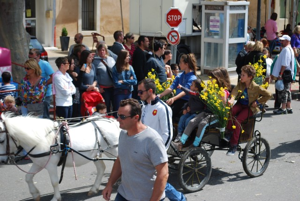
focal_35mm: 82
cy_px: 100
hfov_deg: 24.6
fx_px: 689
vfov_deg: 16.6
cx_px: 150
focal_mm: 55
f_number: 7.1
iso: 100
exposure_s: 1/200
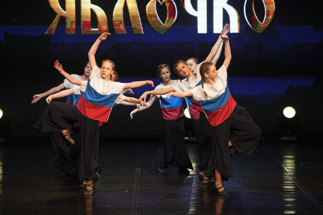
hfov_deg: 10.3
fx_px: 1794
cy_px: 108
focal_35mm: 200
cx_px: 162
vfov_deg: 6.9
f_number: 4
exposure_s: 1/400
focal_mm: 200
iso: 2500
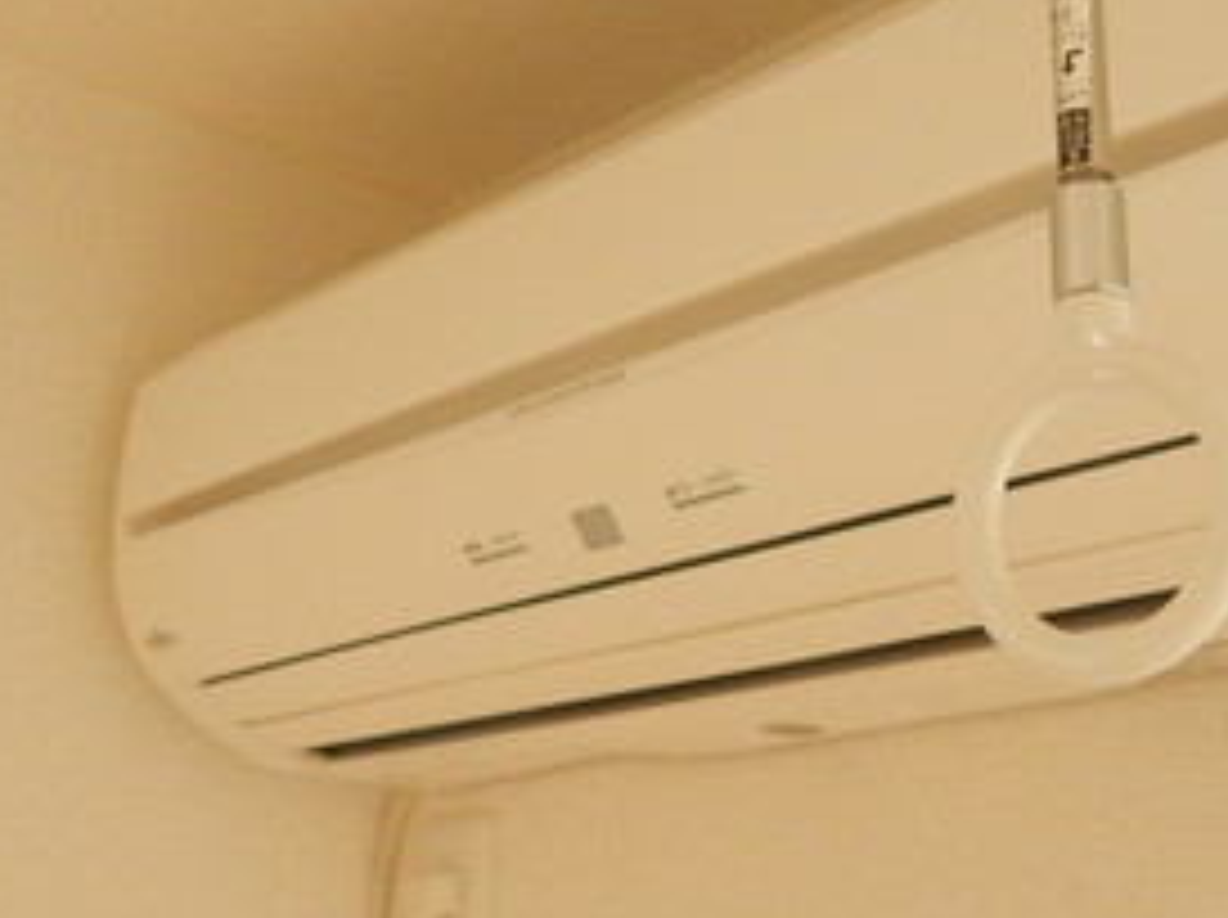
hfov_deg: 35.3
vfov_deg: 26.9
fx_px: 1913
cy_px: 351
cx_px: 805
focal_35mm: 54
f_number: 3
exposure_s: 1/80
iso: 400
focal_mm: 4
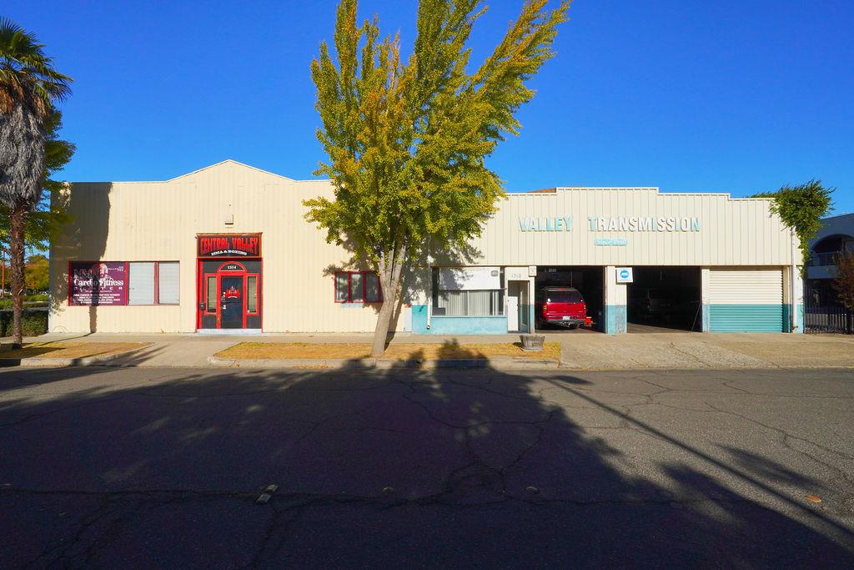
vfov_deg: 72.1
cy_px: 285
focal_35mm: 16
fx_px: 391
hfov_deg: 95.0
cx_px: 427
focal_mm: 11
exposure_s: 1/400
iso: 100
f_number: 11
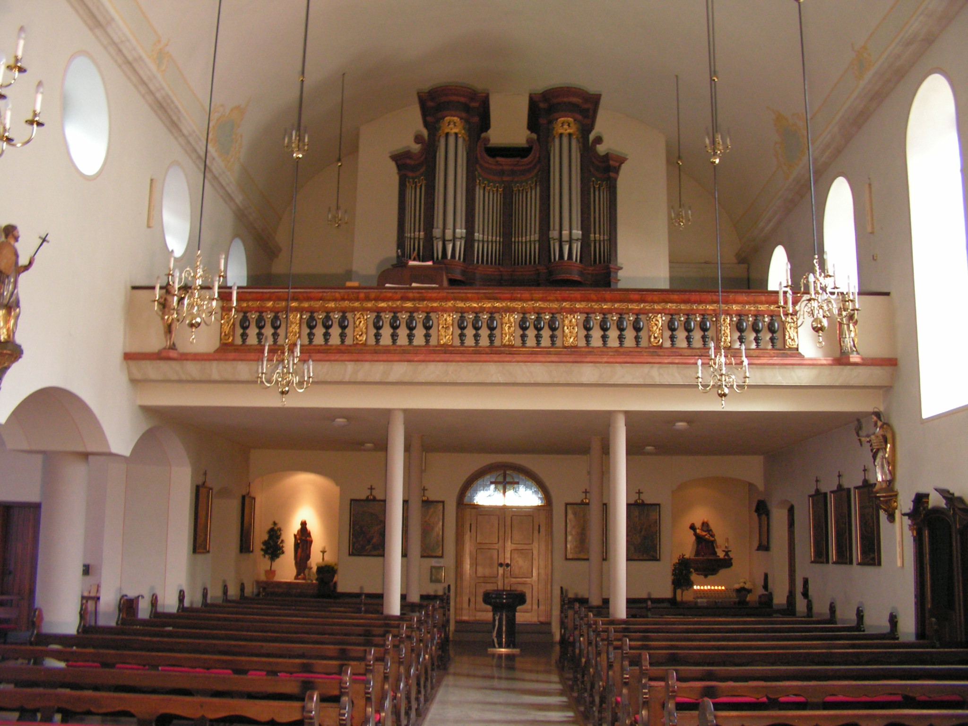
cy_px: 363
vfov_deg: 39.7
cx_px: 484
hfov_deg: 51.4
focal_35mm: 36
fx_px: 1007
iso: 200
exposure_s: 1/3
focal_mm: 6
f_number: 3.2
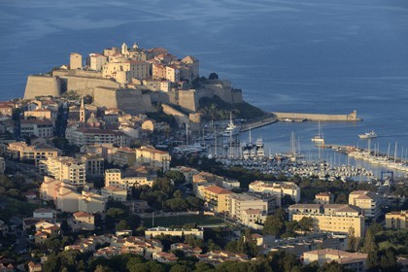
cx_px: 204
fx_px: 2266
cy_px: 136
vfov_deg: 6.9
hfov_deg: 10.3
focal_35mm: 200
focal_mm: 200
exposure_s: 1/200
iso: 200
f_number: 10
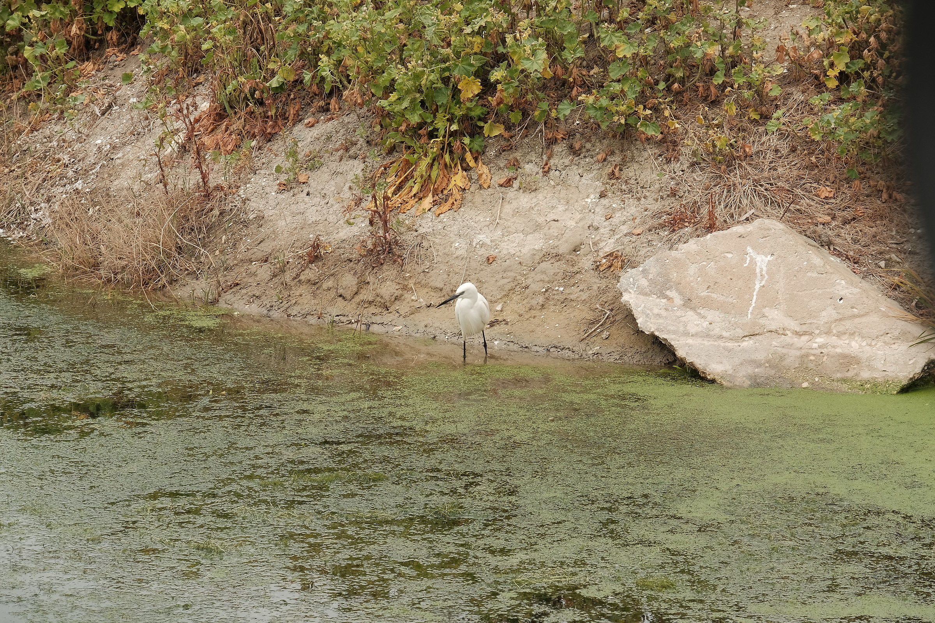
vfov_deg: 7.5
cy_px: 312
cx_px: 468
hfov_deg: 11.2
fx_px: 4779
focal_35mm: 184
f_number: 13
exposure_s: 1/60
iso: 200
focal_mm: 122.6
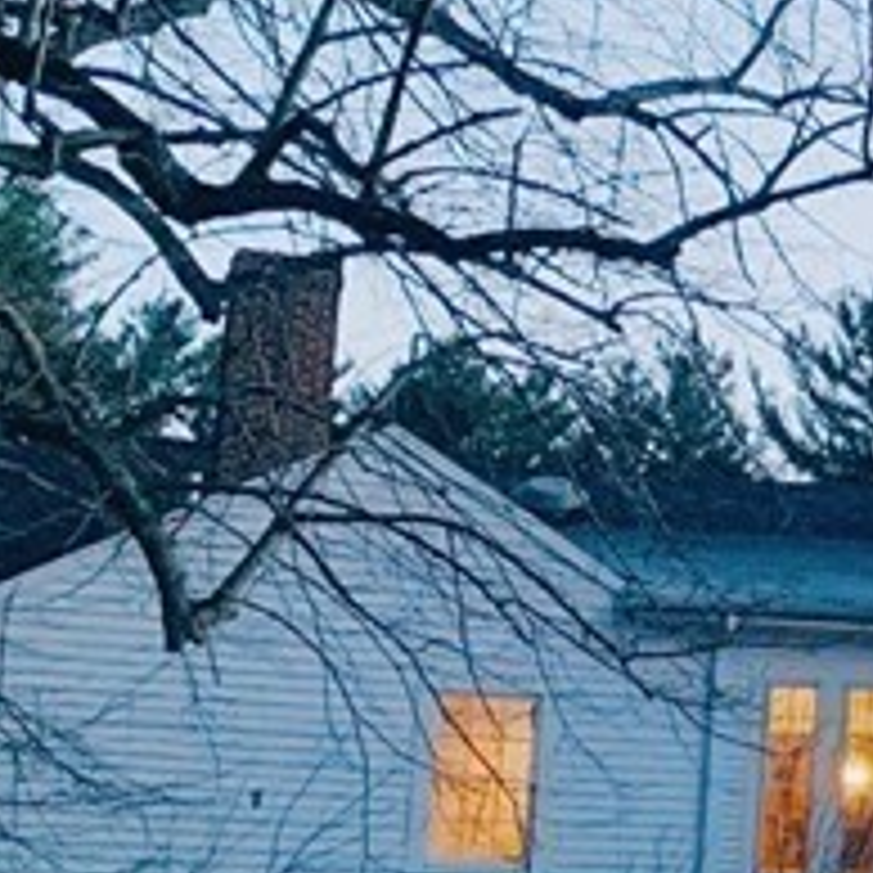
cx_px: 2079
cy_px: 486
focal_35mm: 121
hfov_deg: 11.8
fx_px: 3452
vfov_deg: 14.4
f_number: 1.8
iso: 250
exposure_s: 1/60
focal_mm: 4.25
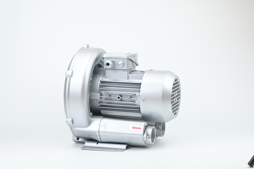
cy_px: 84
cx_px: 127
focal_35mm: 85
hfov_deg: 23.9
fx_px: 599
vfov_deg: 16.1
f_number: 5
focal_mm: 85
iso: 500
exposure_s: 1/125
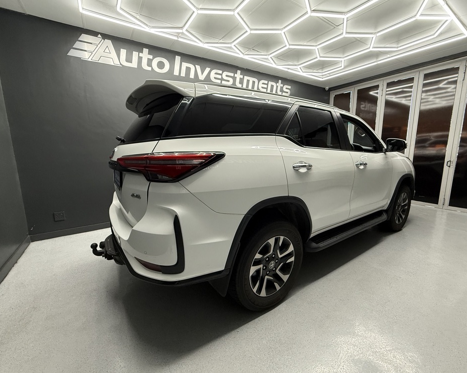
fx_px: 207
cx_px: 234
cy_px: 183
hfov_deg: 96.8
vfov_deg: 84.0
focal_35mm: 15
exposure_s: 1/100
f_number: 2.2
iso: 250
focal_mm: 2.22
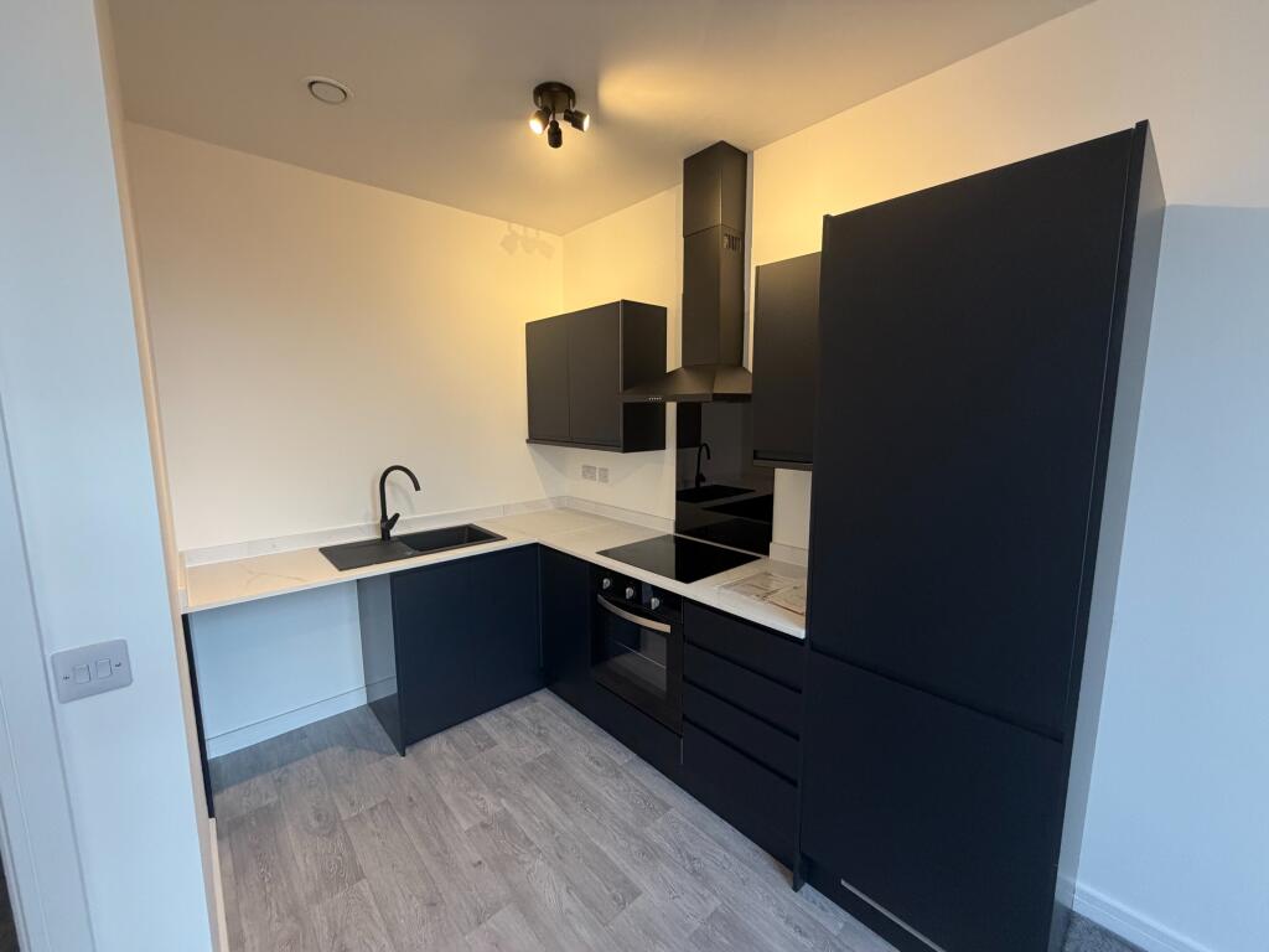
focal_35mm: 14
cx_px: 634
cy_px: 476
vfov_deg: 85.7
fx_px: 513
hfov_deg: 102.1
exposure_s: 1/121
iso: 250
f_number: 2.2
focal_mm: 2.22
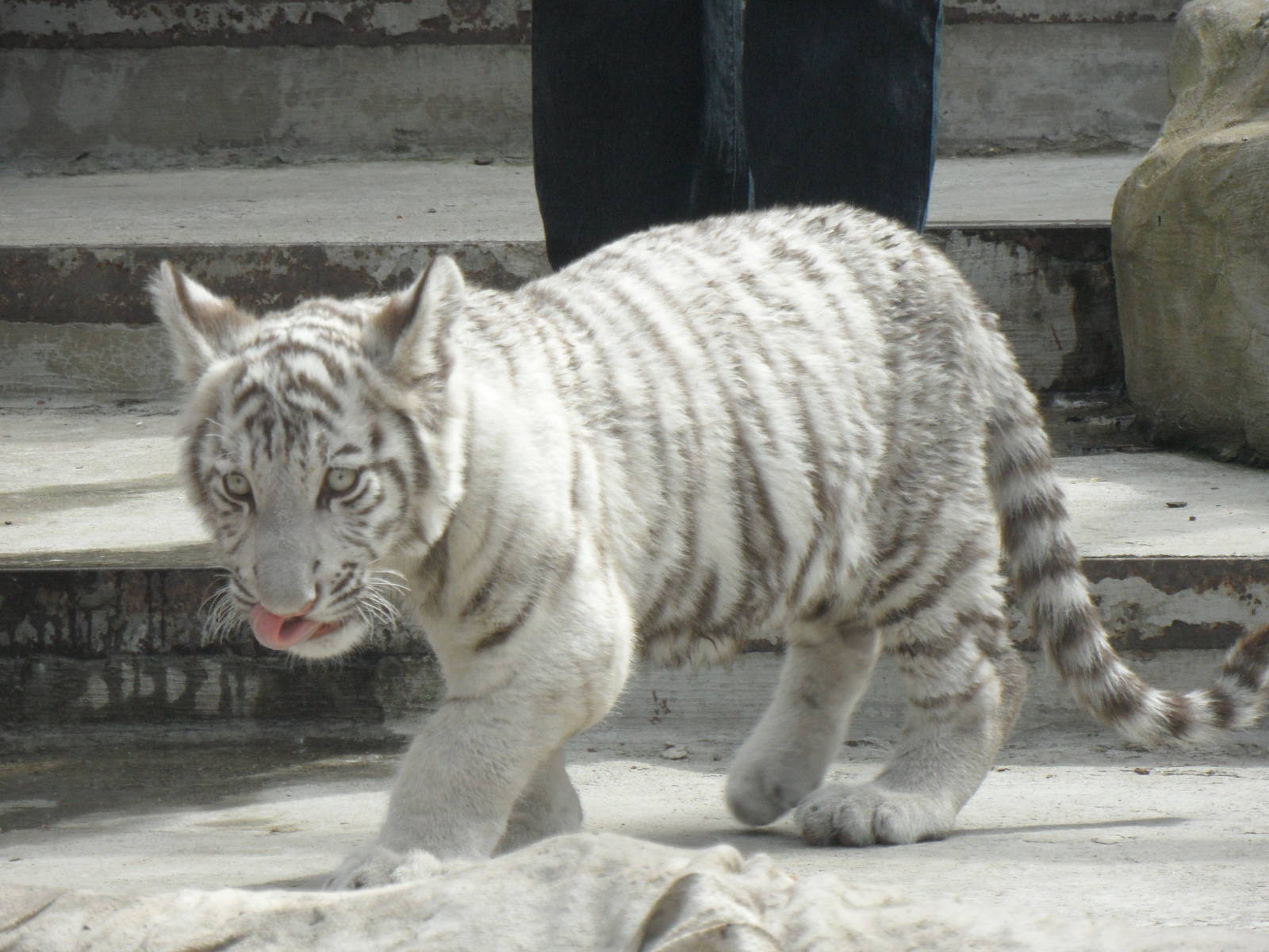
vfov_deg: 4.1
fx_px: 13197
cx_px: 634
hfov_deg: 5.5
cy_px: 476
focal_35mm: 360
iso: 200
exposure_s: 1/250
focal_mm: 58.5
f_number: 5.8
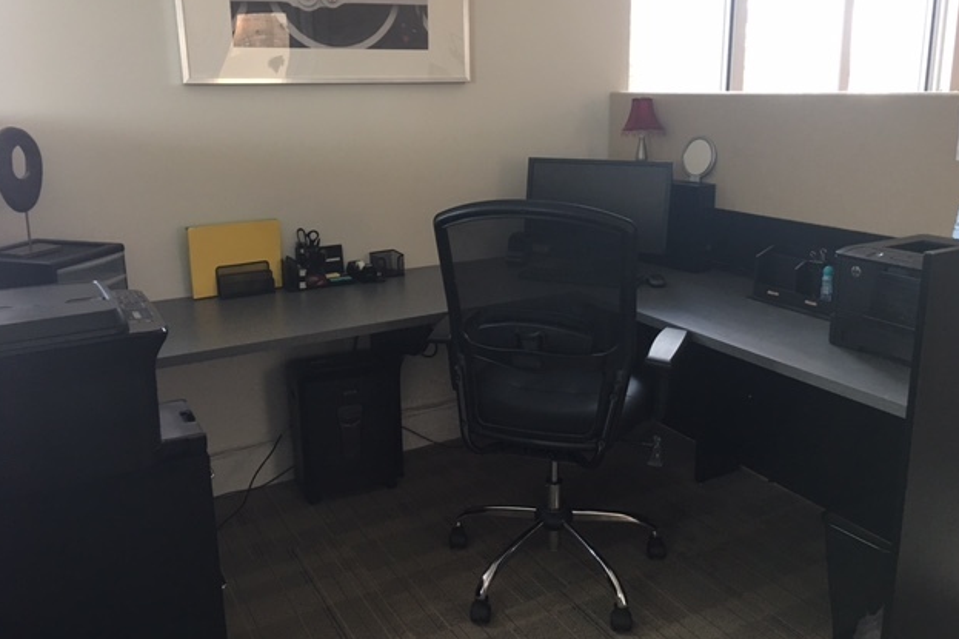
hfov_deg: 60.3
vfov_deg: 42.2
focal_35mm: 31
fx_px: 826
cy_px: 282
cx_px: 483
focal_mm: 4.15
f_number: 2.2
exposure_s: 1/15
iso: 50
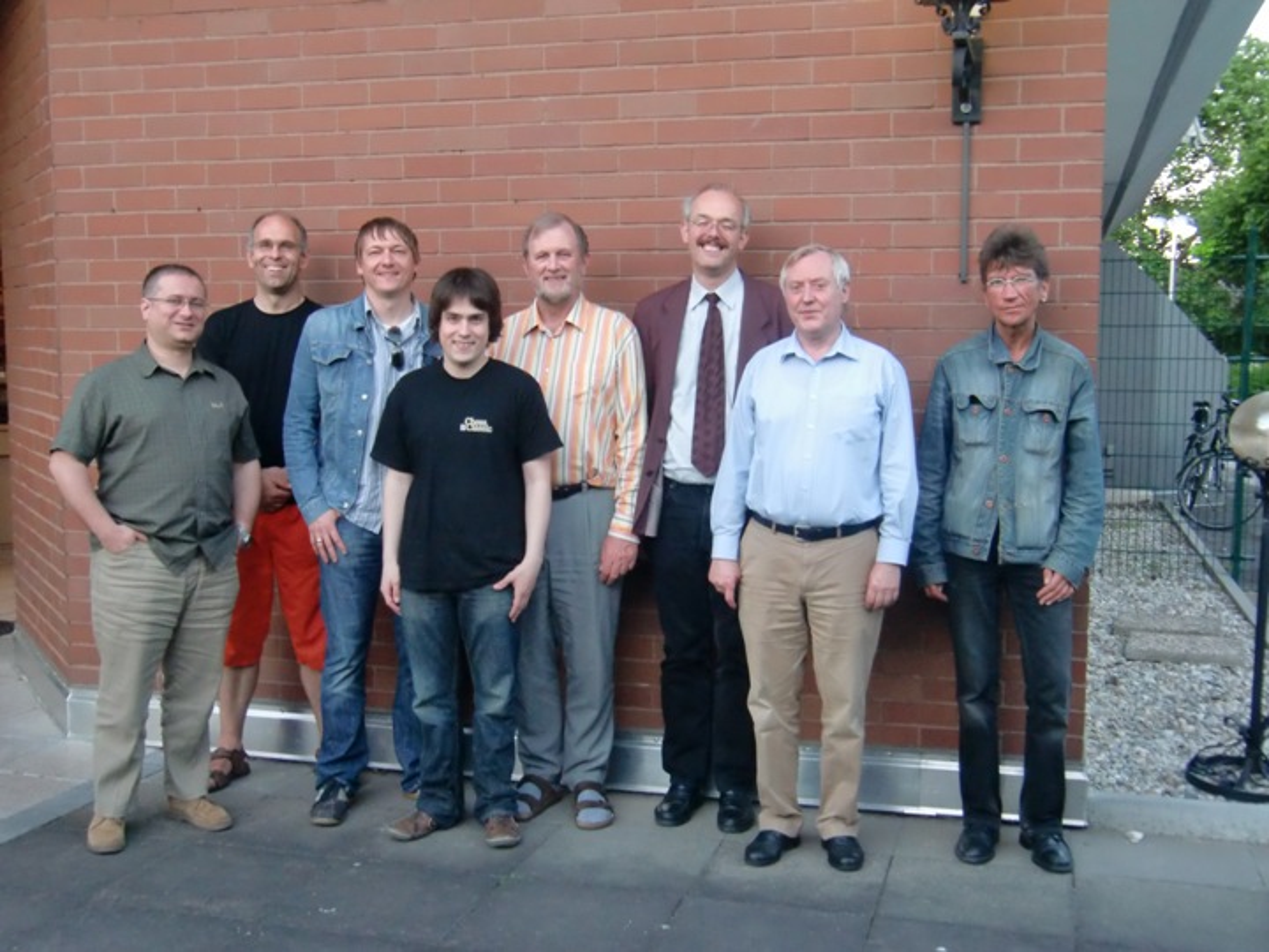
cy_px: 476
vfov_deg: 36.0
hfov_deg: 46.8
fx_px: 1466
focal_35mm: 40
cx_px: 634
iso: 400
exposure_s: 1/30
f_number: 3.8
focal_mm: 7.1
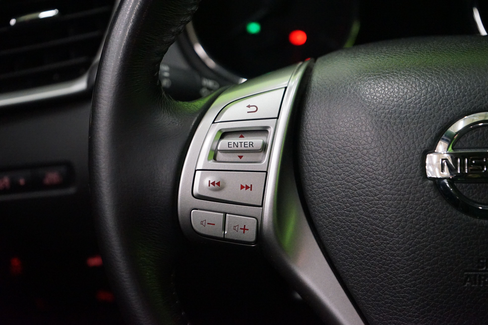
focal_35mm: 70
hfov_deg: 28.8
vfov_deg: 19.5
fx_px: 949
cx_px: 244
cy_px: 162
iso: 6400
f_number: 5.6
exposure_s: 1/30
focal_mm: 70
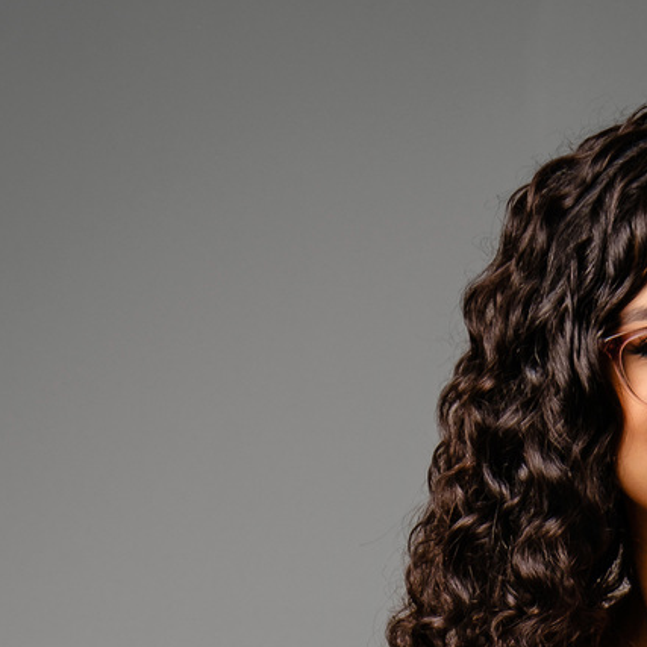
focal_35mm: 326
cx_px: 652
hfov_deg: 5.4
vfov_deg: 5.3
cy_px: 1333
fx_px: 6894
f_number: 4.5
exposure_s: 1/160
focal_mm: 60.8
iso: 160
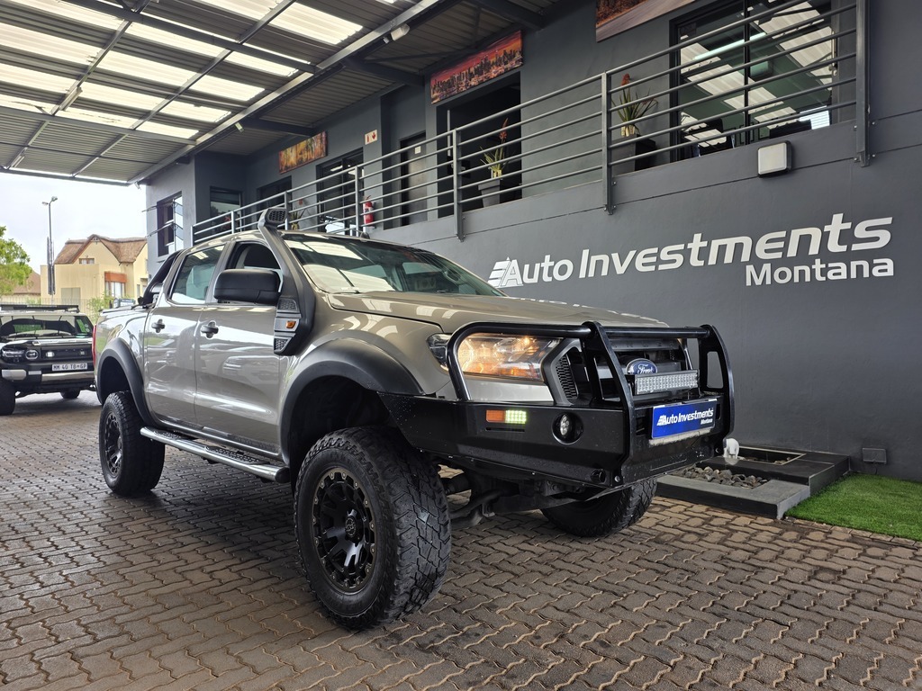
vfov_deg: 58.9
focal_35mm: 23
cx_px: 461
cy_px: 346
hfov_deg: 73.9
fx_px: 613
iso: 16
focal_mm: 6.25
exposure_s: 1/54
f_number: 1.7
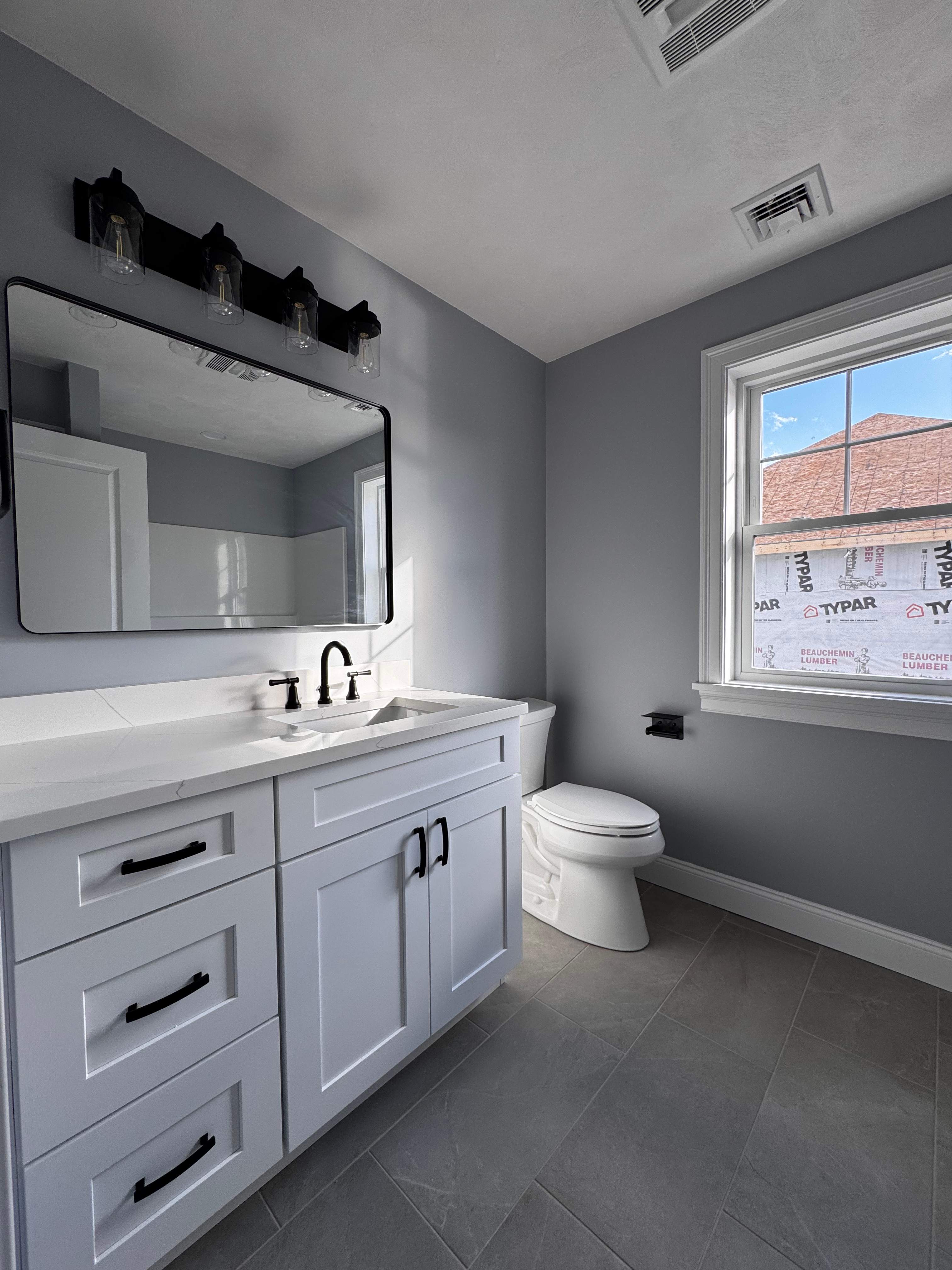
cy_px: 635
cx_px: 476
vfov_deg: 102.1
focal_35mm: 14
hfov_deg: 85.7
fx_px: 513
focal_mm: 2.22
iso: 40
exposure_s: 1/151
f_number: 2.2
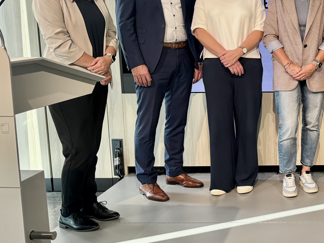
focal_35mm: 54
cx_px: 357
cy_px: 67
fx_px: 505
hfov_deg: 31.5
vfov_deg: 26.8
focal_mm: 6.76
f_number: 1.78
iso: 125
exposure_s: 1/120
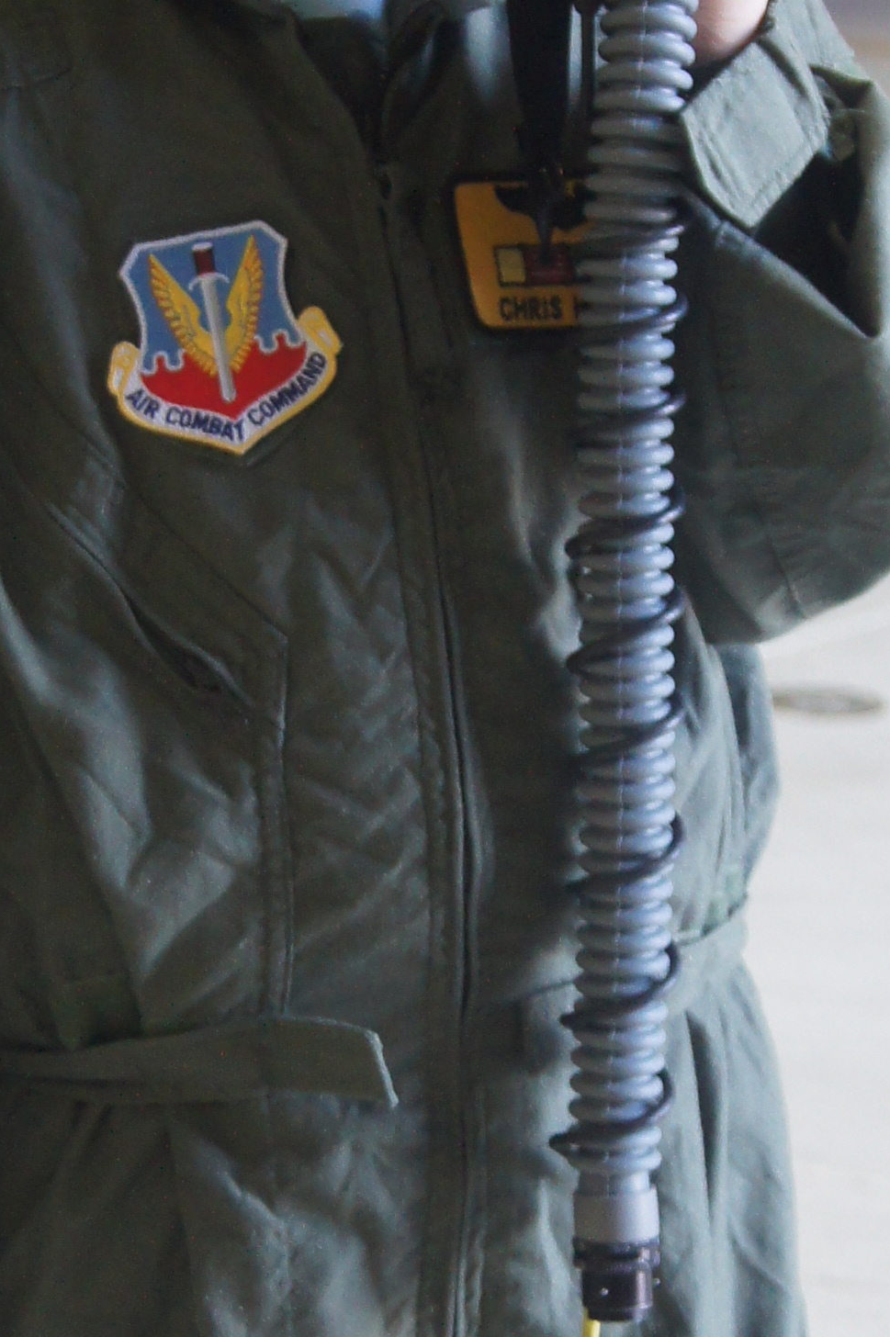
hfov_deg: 8.3
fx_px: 6147
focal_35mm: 166
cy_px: 926
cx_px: 255
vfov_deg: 12.4
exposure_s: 1/60
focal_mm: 35
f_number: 5
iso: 640
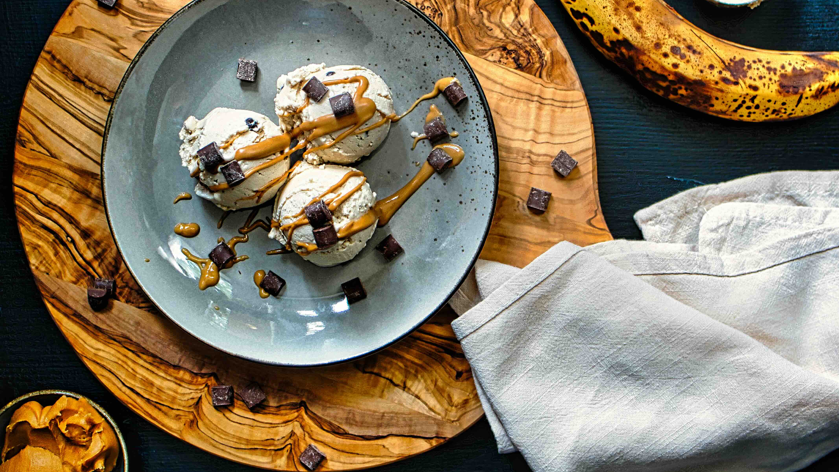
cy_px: 215
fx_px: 1646
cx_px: 420
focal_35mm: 74
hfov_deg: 28.6
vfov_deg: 16.3
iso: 500
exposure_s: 1/80
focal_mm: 35
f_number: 3.5
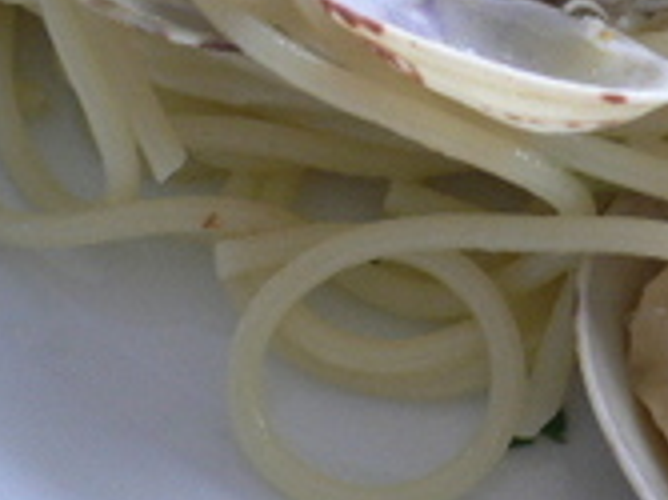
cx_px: 596
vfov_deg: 13.6
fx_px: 2025
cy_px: -146
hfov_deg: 18.4
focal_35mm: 105
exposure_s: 1/50
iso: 100
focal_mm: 5.8
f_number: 2.8
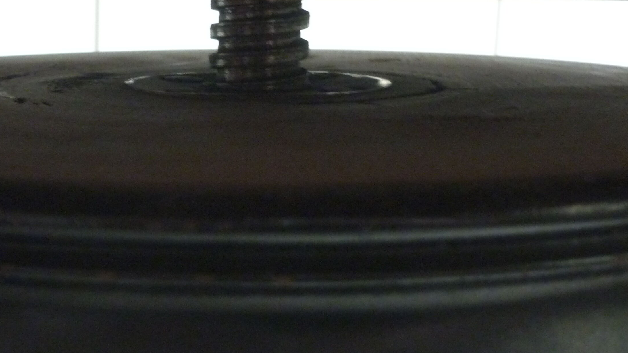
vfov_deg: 20.0
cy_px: 140
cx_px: 259
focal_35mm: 60
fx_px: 999
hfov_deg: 34.8
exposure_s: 1/13
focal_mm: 5.5
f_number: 2.8
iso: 400
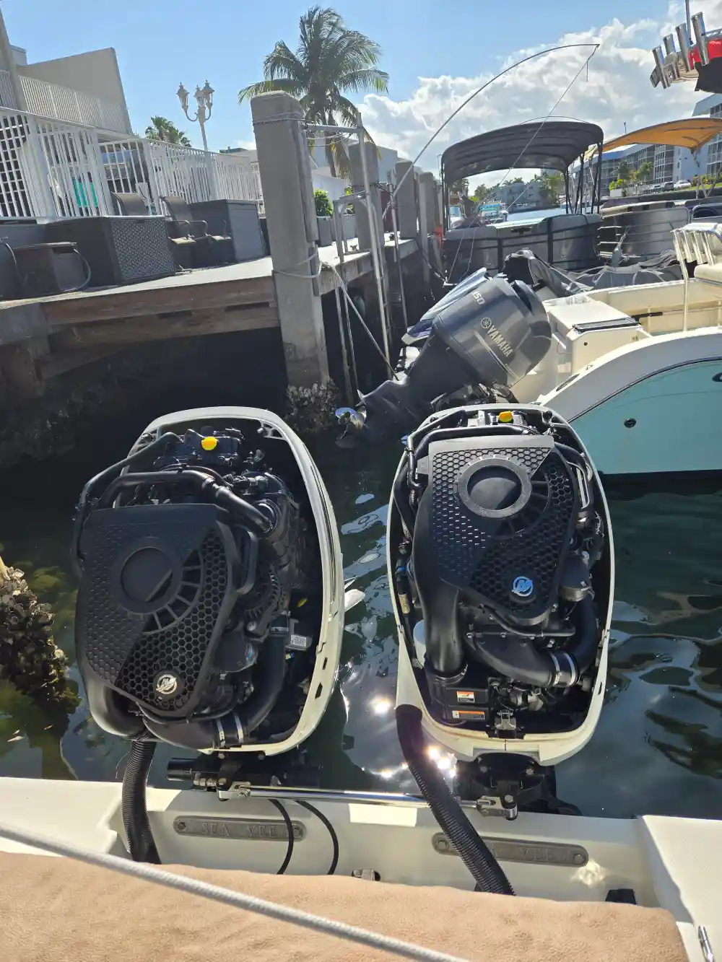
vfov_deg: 73.9
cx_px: 361
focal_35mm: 23
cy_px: 481
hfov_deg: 58.9
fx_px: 640
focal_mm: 5.4
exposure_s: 1/2010
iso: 25
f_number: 1.8
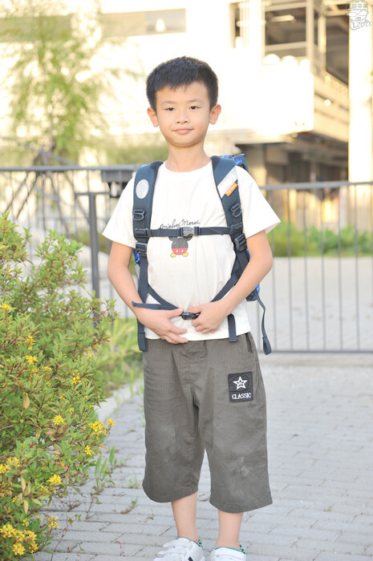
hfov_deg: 17.5
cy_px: 280
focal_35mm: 78
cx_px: 186
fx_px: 1215
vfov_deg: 26.0
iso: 200
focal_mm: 78
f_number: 4.5
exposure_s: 1/125
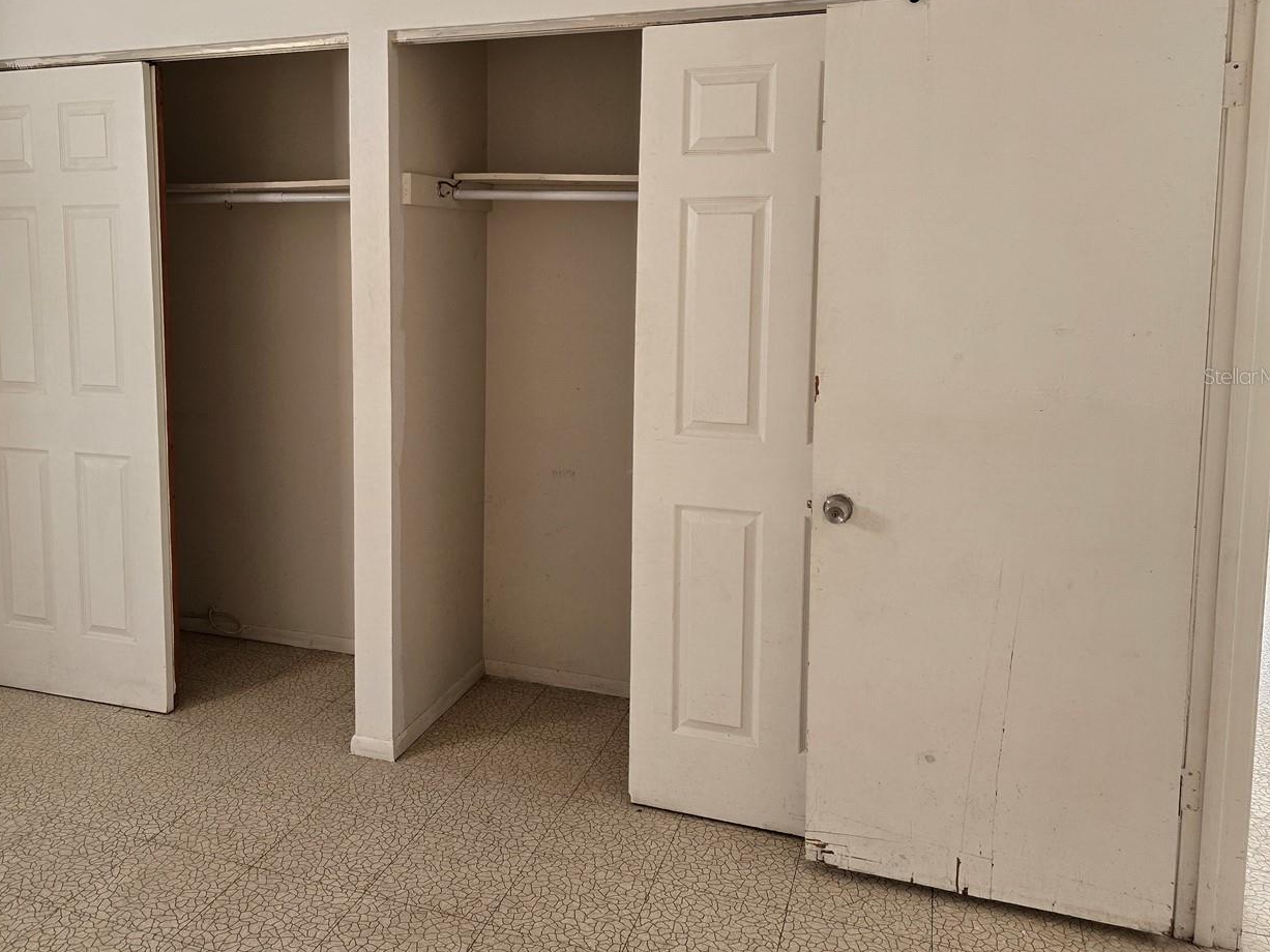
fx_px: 1101
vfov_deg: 46.5
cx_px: 473
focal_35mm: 30
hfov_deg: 59.2
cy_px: 376
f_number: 1.7
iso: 200
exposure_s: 1/120
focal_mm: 6.3
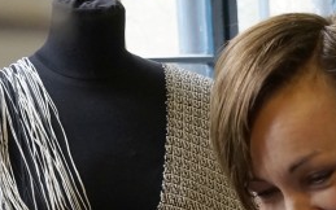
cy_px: 425
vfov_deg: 8.6
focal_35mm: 145
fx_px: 1328
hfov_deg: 14.4
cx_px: 231
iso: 800
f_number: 4
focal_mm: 24
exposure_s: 1/60
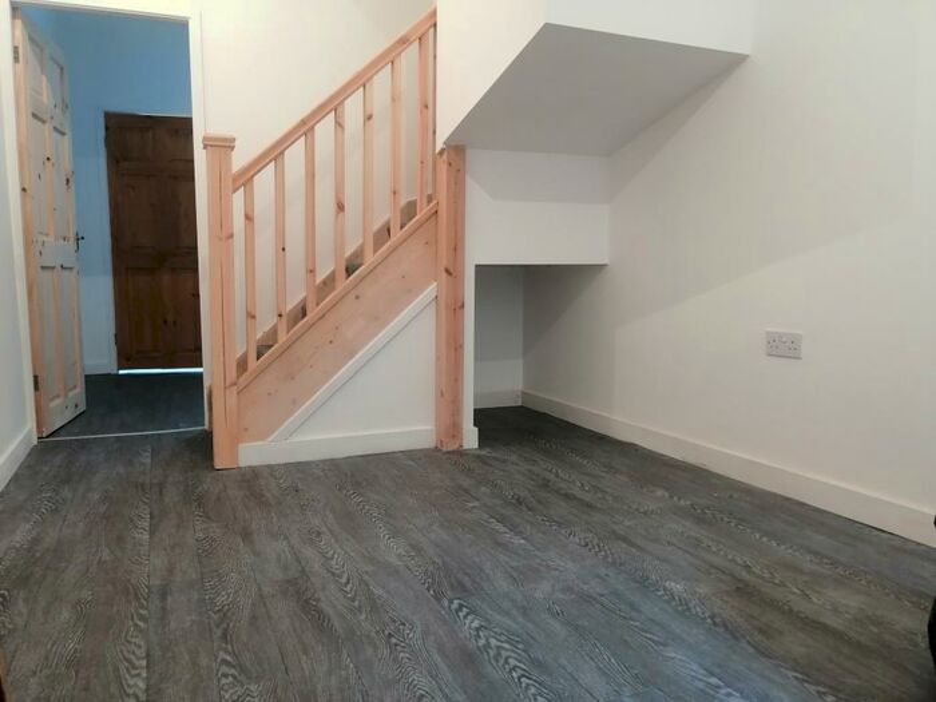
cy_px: 351
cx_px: 468
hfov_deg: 65.3
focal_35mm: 27
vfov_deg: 51.4
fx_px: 730
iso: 160
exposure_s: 1/33.3
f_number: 1.8
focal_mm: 3.96
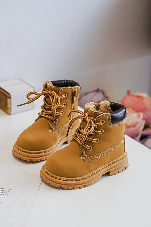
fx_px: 327
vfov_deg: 38.2
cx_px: 76
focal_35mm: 52
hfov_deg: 26.0
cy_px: 114
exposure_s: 1/100
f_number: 4
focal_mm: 52
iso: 500
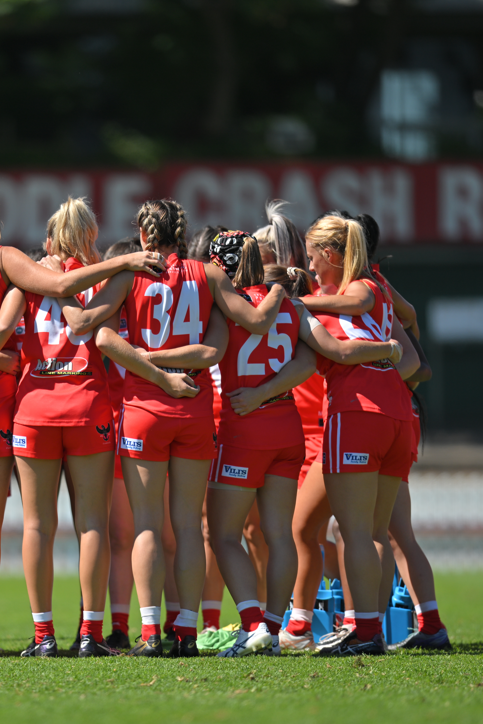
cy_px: 362
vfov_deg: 3.4
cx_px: 88
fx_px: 12095
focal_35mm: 601
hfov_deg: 2.3
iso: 100
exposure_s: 1/2500
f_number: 2.8
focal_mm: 400
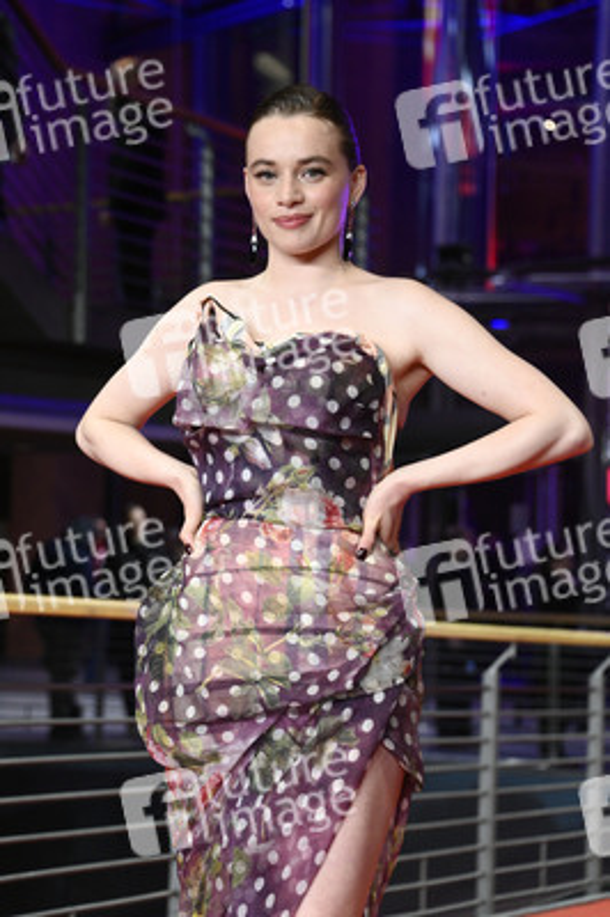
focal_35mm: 112
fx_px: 2851
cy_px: 458
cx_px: 305
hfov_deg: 12.2
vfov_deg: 18.3
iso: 5000
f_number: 5.6
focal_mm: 112
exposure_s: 1/200
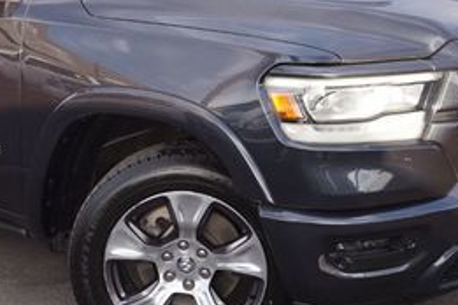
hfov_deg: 25.8
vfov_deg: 17.6
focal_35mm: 77
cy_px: 121
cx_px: 91
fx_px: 982
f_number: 5.6
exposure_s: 1/80
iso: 100
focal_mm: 21
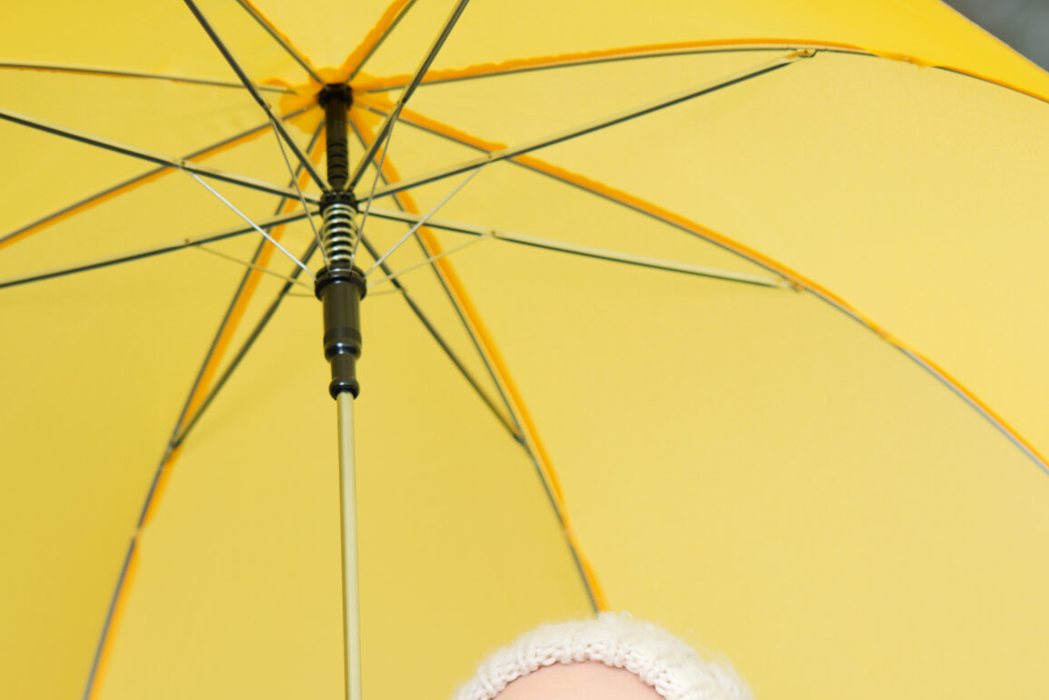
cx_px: 666
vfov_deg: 4.8
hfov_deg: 7.2
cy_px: 772
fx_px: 8364
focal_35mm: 287
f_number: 2.8
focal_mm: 130
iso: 100
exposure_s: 1/160
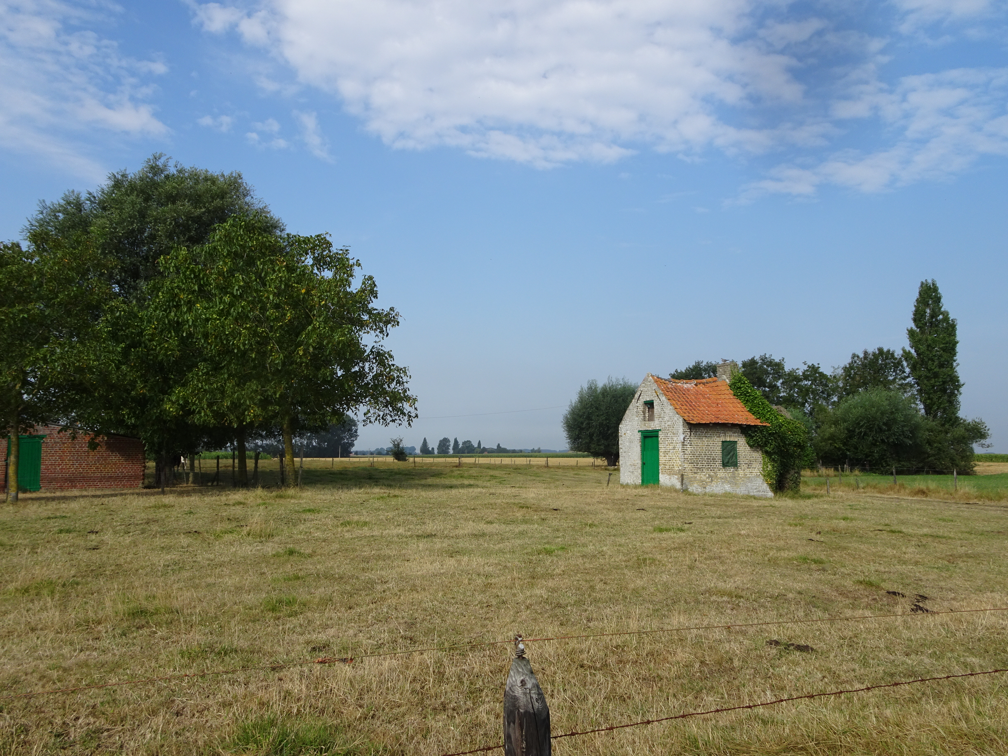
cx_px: 504
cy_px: 378
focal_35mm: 26
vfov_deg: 53.1
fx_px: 757
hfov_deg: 67.3
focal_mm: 4.45
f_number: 3.5
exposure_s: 1/800
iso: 80
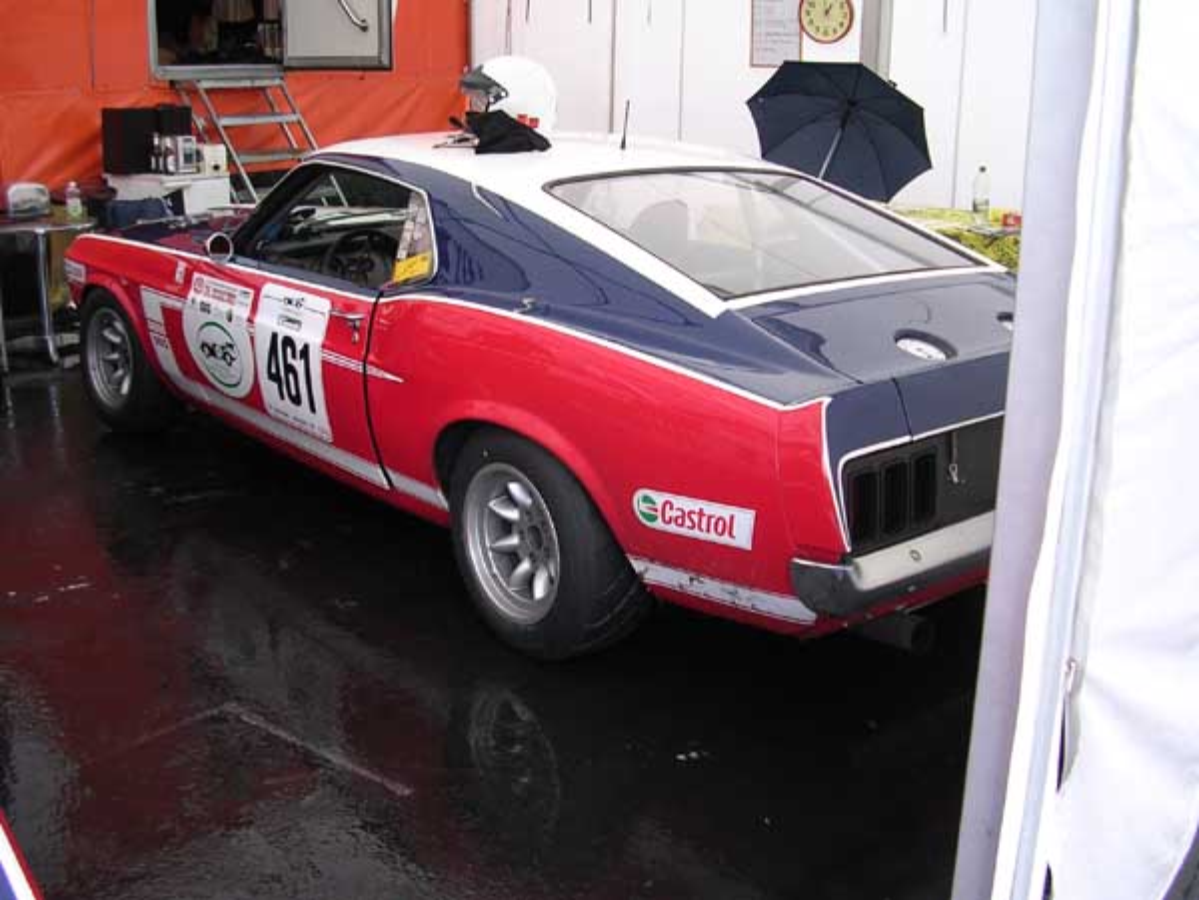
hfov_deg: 49.0
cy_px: 450
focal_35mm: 38
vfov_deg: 37.7
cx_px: 600
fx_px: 1316
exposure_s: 1/86.8
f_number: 2.8
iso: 100
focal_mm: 5.8
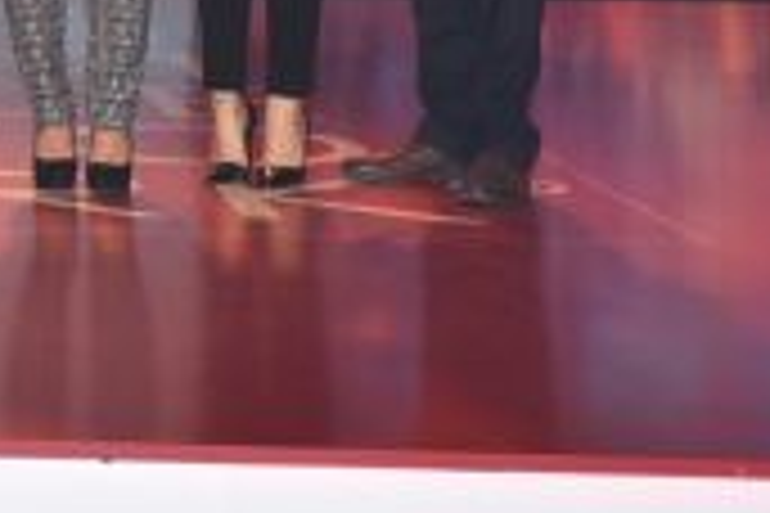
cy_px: -430
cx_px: -590
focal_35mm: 160
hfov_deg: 11.9
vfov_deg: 8.2
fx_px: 3422
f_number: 8
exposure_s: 1/160
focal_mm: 42
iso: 1250
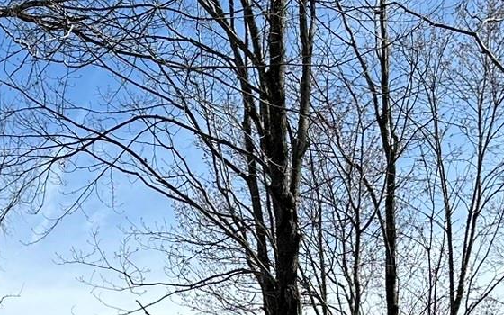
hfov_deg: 21.9
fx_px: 1277
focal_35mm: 93
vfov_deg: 13.2
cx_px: 78
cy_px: 489
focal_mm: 6.86
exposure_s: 1/4016
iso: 80
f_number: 1.78
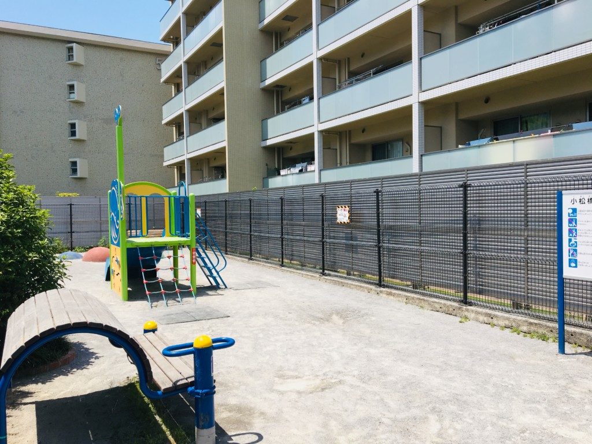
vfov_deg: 48.2
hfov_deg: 61.7
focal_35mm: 29
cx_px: 296
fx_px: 496
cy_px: 222
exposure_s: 1/1637
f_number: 2.2
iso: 25
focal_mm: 4.15
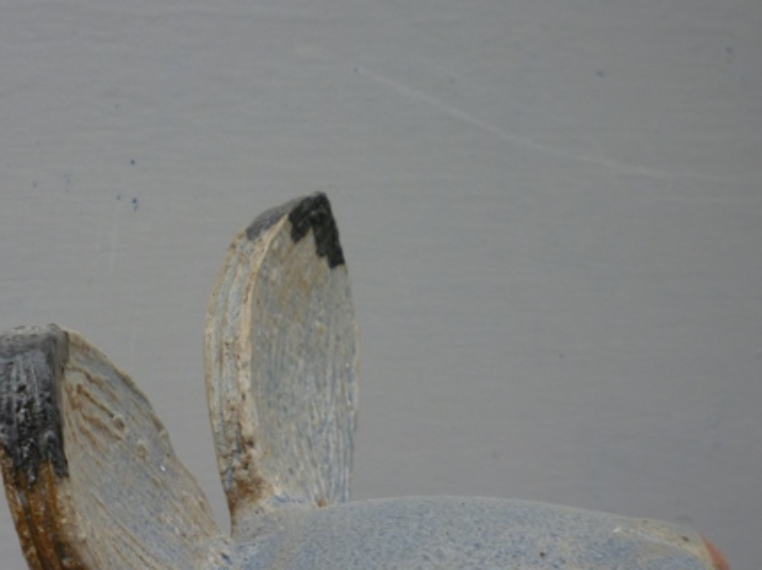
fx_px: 1188
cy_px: 441
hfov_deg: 34.8
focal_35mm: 54
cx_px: 186
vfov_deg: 26.6
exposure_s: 1/125
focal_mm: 5.2
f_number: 3.3
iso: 80
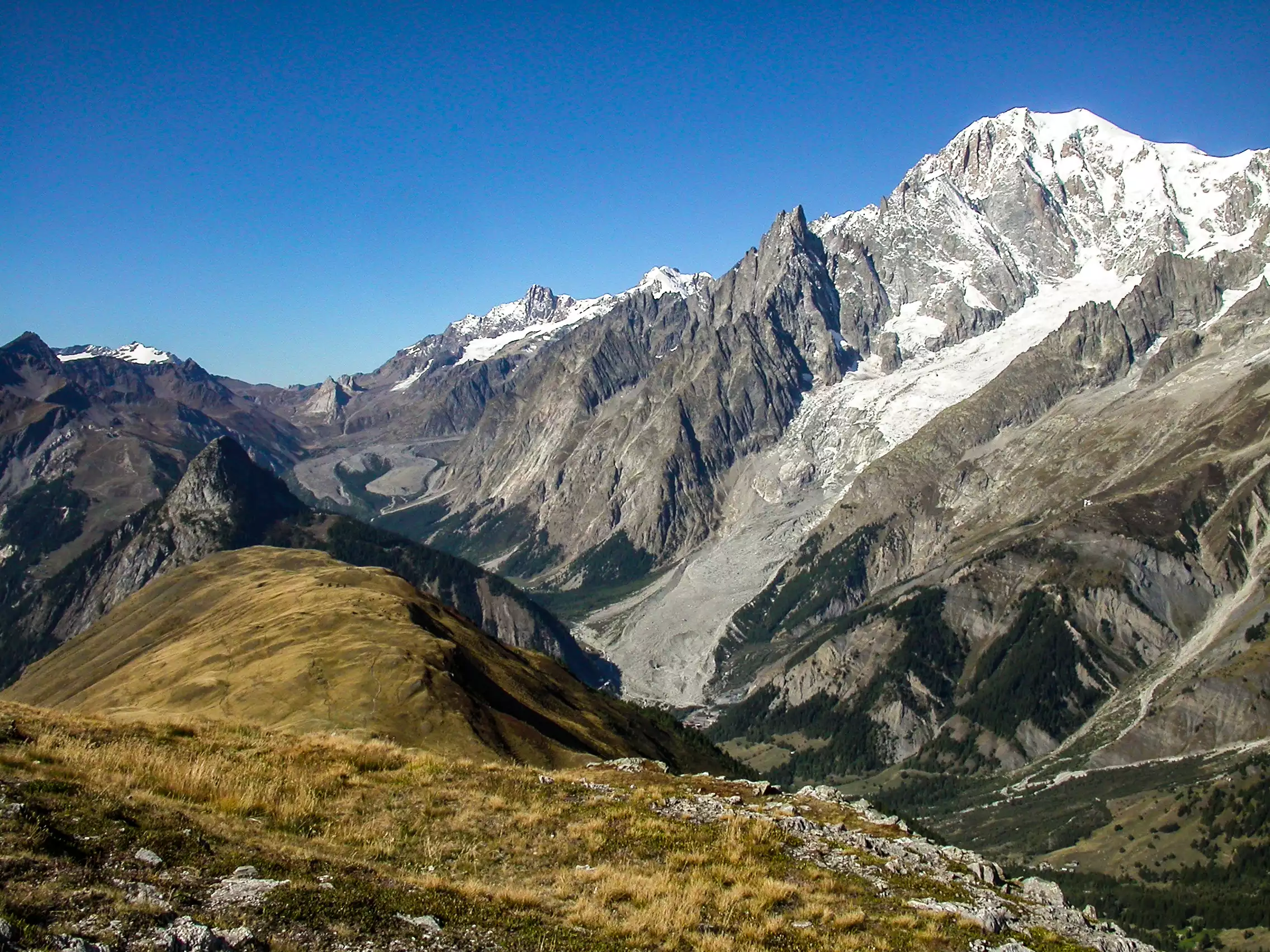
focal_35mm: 38
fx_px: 1394
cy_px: 476
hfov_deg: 49.0
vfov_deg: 37.7
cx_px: 635
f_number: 7.5
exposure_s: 1/518
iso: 100
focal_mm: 7.85
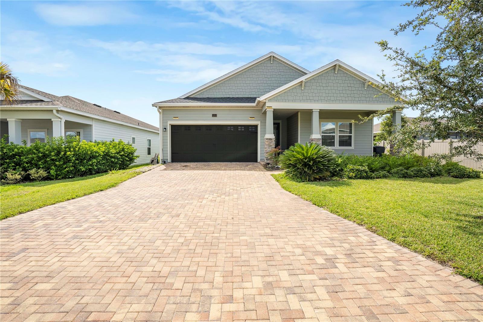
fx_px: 215
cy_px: 161
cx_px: 242
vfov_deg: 73.7
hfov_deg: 96.7
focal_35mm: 16
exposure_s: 1/320
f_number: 9
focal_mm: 16
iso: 160
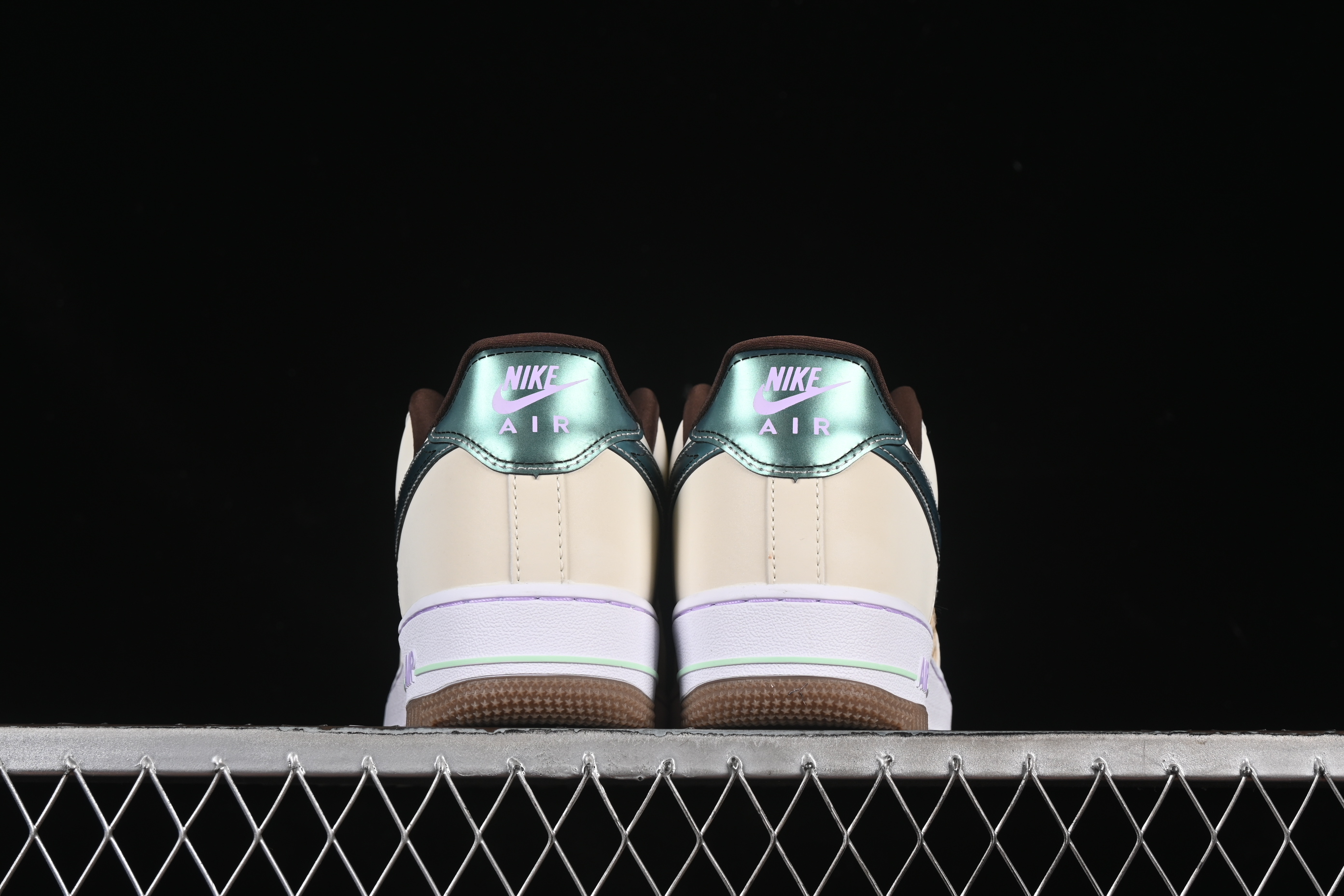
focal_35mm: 75
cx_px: 672
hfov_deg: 27.0
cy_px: 448
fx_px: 2800
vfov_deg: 18.2
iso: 160
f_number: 8
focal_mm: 50
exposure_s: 1/80
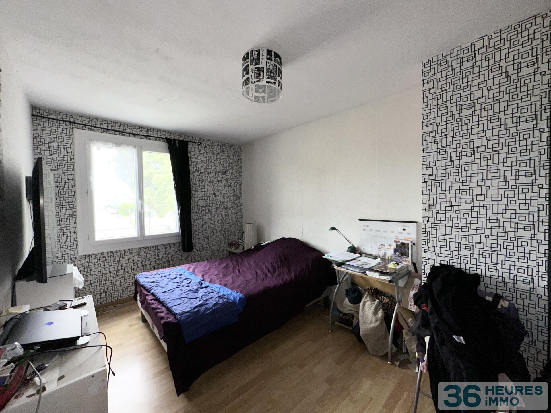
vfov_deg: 85.7
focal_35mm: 14
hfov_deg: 102.1
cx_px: 276
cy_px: 206
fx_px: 223
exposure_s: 1/122
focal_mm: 2.22
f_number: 2.2
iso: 40
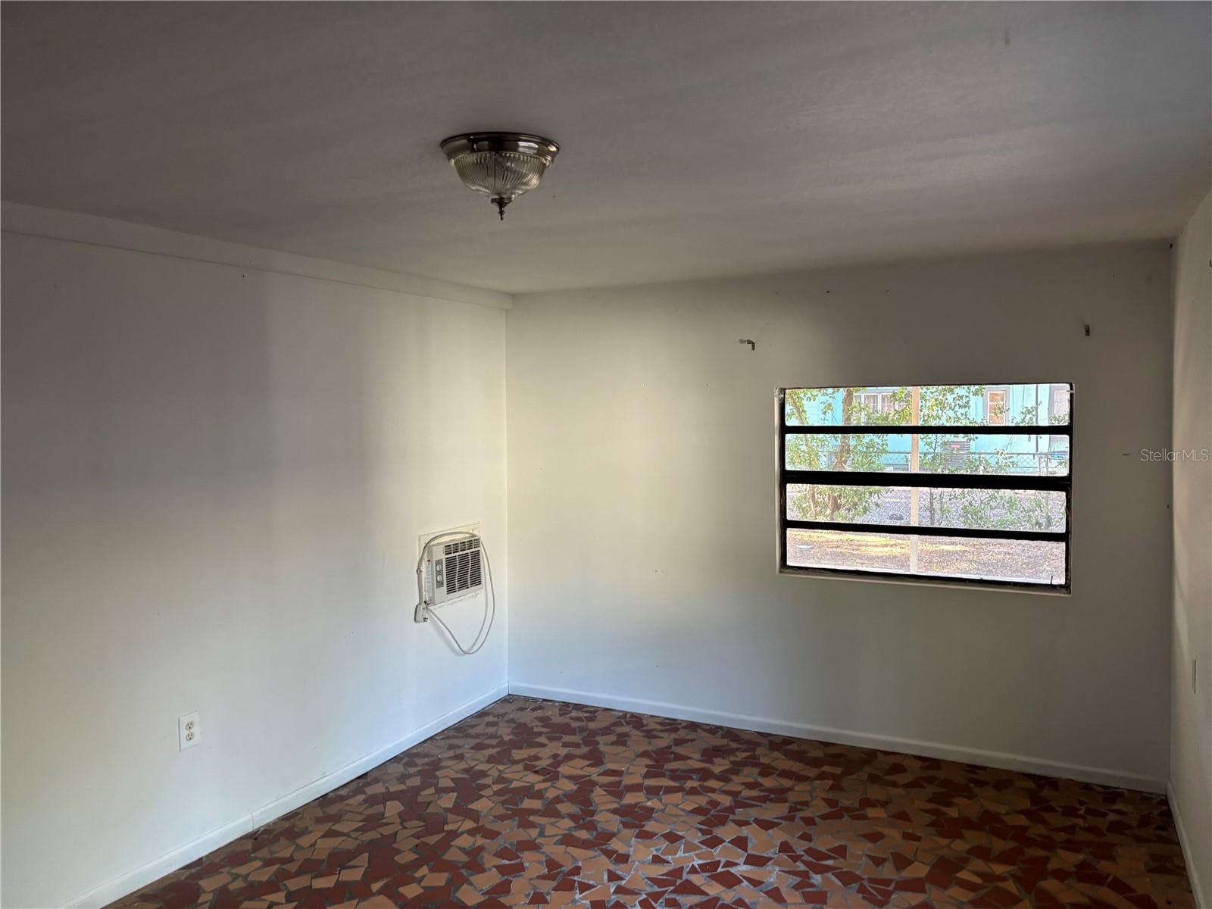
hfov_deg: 67.3
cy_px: 454
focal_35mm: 26
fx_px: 910
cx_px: 606
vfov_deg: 53.1
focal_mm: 5.96
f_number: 1.6
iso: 125
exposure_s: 1/67
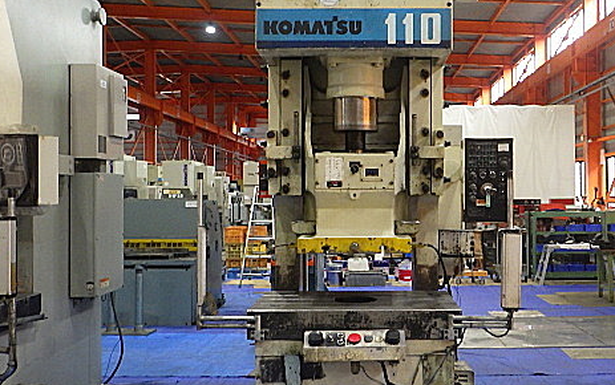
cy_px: 187
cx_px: 371
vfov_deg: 31.3
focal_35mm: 41
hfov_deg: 47.9
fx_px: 688
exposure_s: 1/45
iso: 640
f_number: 3.5
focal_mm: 5
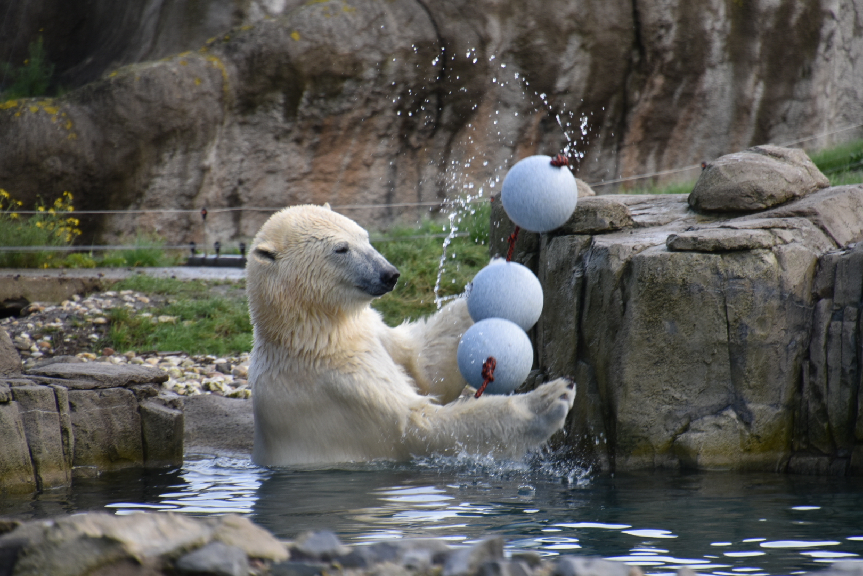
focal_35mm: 315
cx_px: 432
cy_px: 288
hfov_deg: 6.5
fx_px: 7551
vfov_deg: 4.4
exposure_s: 1/400
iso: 400
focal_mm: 210
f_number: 6.3
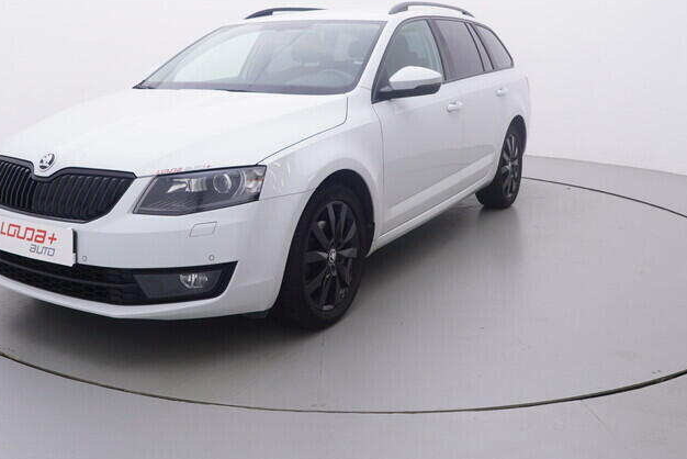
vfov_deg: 35.5
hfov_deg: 51.8
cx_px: 282
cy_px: 131
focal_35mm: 37
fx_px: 703
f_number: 5
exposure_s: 1/80
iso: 200
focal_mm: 15
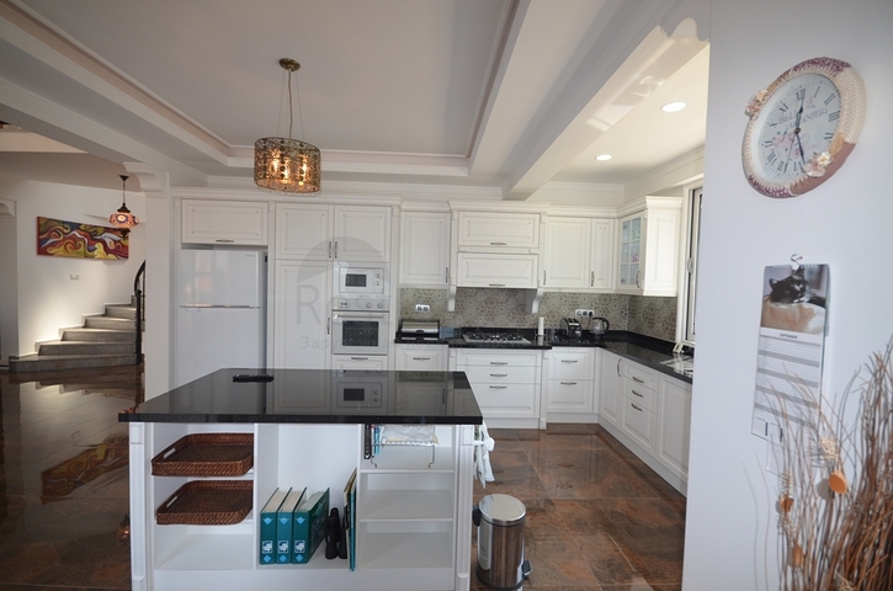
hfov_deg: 100.5
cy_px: 296
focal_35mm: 15
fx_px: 371
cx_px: 446
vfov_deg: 77.1
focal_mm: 10
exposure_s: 1/100
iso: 400
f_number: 7.1
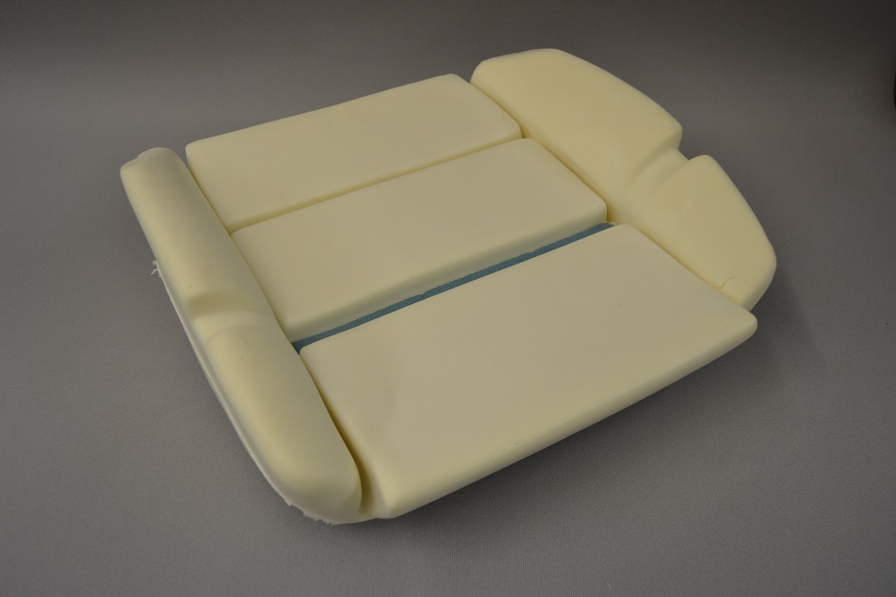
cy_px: 298
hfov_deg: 57.2
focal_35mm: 33
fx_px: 821
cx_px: 448
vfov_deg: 40.0
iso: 400
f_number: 4.5
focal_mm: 22
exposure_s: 1/80
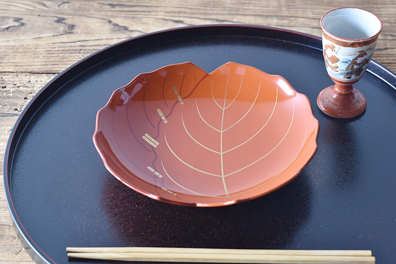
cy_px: 132
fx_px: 907
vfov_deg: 16.5
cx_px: 198
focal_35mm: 82
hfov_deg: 24.6
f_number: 5.6
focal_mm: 55
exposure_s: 1/5
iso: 400
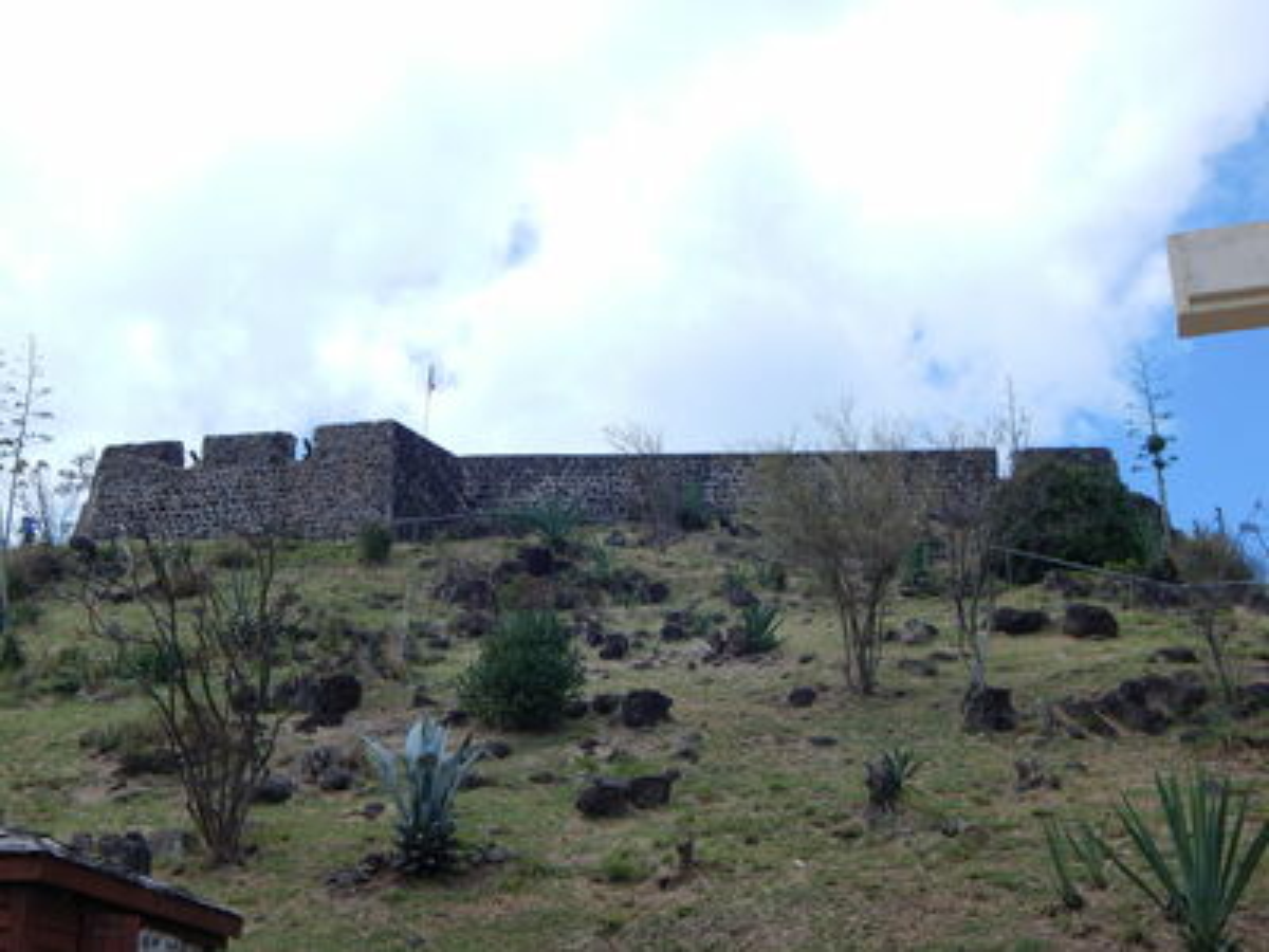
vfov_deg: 30.3
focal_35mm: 48
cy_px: 476
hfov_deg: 39.7
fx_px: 1760
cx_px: 634
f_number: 3.7
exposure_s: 1/1250
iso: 125
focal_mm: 8.6
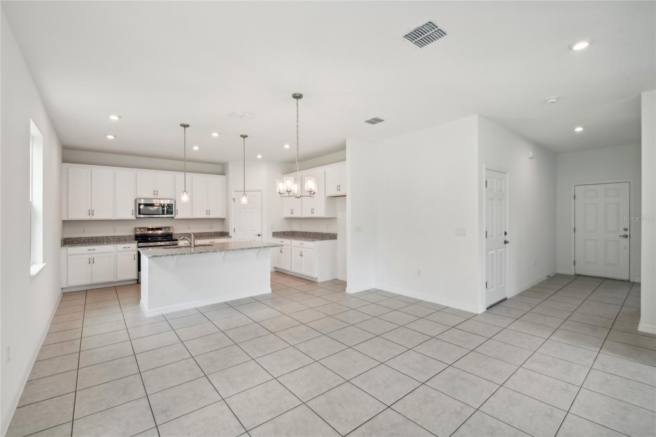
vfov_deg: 73.7
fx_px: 291
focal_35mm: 16
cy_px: 218
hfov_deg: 96.7
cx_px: 328
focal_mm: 16
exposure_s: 1/60
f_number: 8
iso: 400
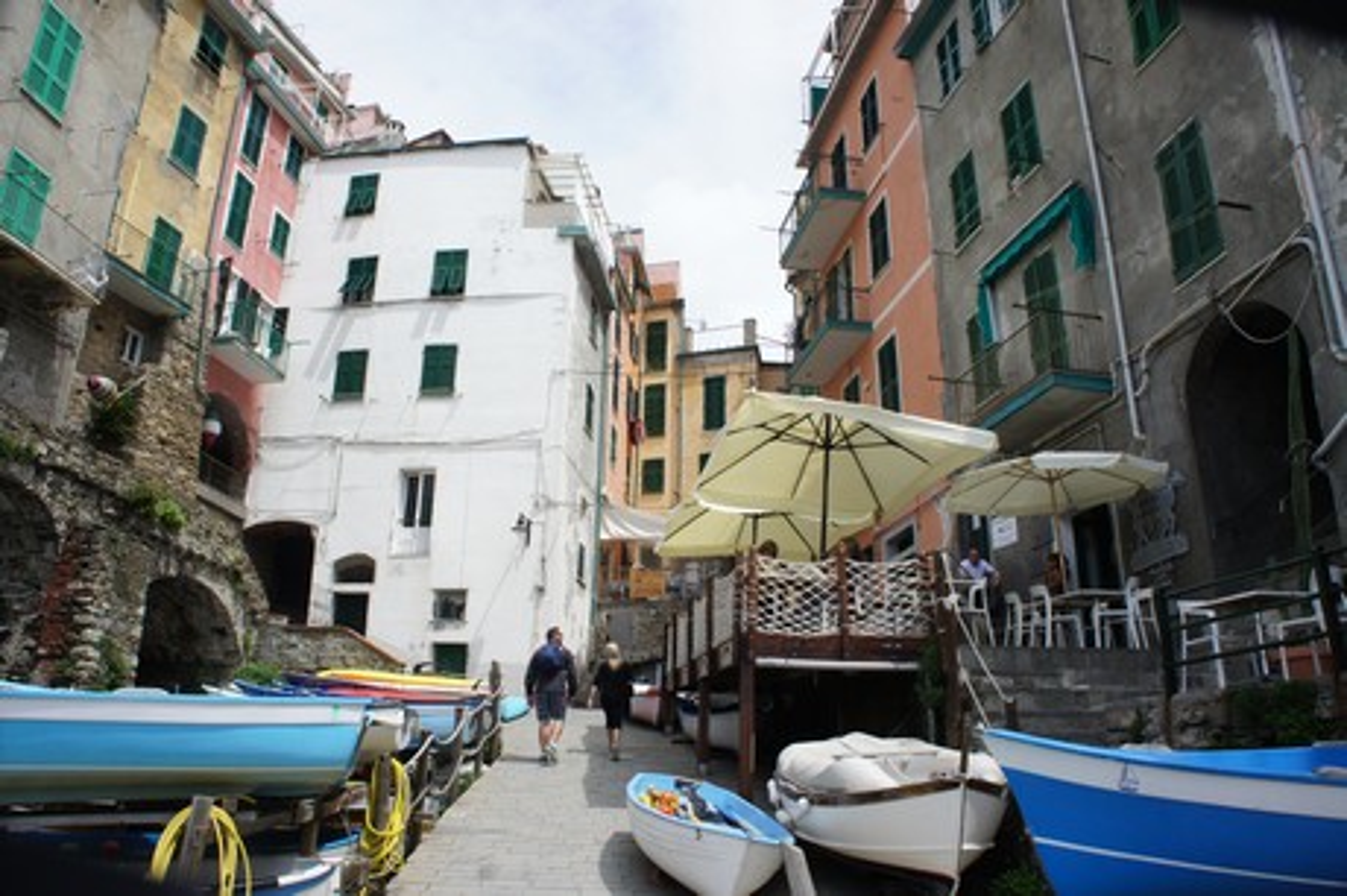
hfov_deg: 67.4
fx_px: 1009
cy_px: 448
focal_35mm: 27
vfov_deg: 47.9
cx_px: 674
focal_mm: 18
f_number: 11
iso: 320
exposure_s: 1/250
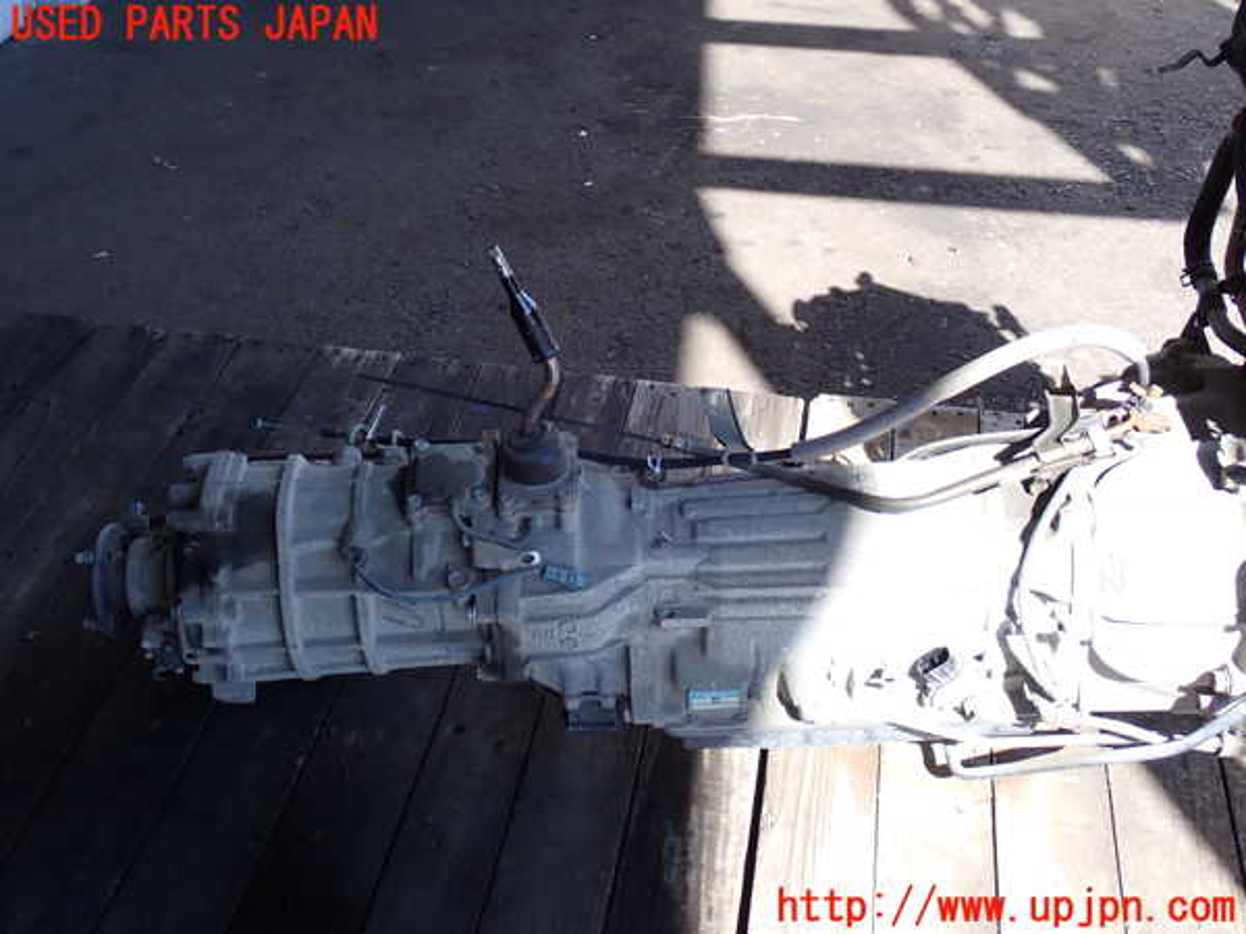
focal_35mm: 44
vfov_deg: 32.9
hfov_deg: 42.9
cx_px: 623
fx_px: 1584
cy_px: 467
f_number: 4
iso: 100
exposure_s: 1/100
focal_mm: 7.84
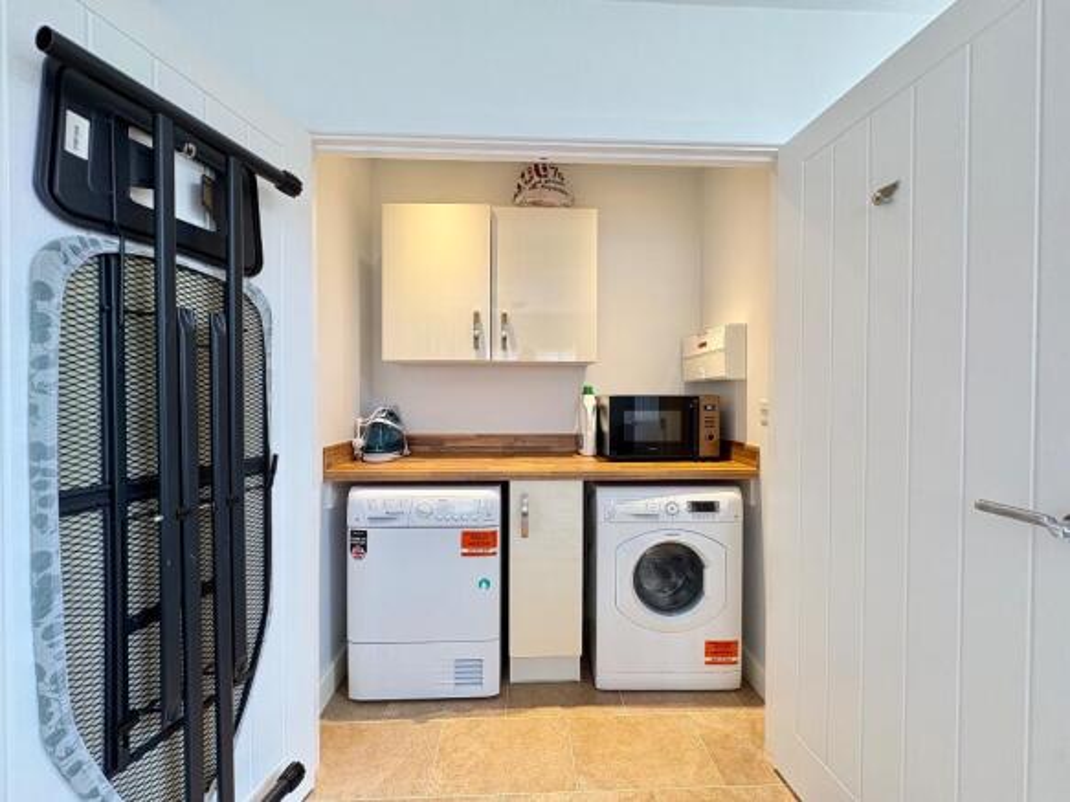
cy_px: 401
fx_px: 433
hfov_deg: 102.1
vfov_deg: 85.7
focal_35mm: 14
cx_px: 535
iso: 160
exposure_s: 1/50
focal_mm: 2.22
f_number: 2.2
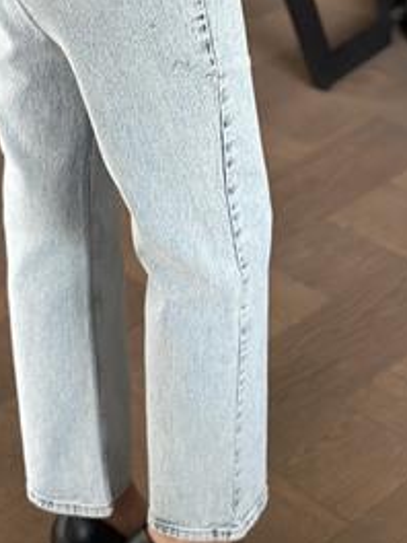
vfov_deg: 21.2
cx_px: 119
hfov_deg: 16.0
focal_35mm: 92
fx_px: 1442
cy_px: 152
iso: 400
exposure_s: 1/43
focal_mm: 6.86
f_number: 1.78
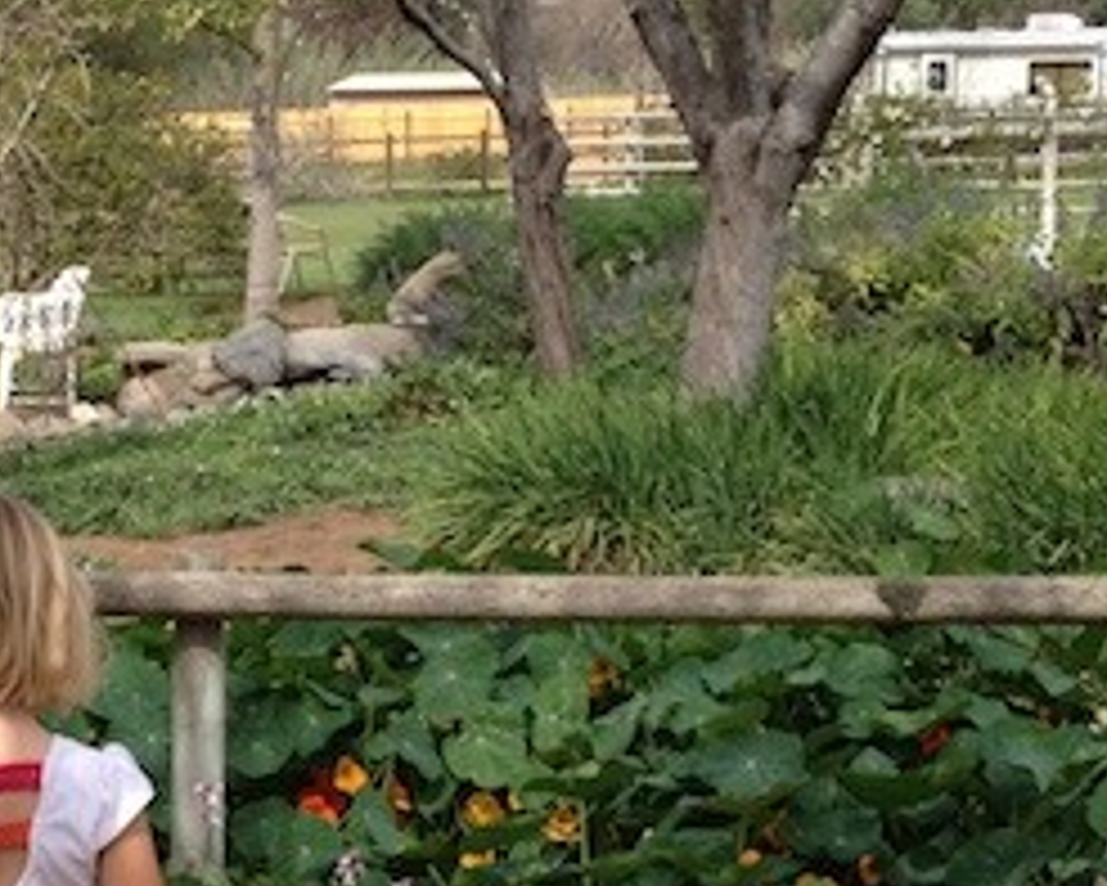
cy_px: 639
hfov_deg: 21.2
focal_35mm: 89
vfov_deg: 17.2
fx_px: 2917
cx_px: 230
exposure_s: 1/935
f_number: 2.4
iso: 50
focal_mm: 4.28
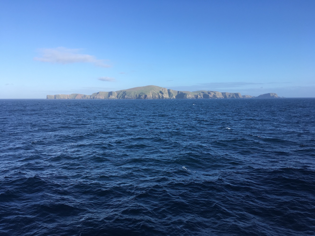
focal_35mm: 29
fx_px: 264
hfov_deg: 61.7
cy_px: 118
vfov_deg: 48.2
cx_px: 158
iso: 25
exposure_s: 1/974
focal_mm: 4.15
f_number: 2.2
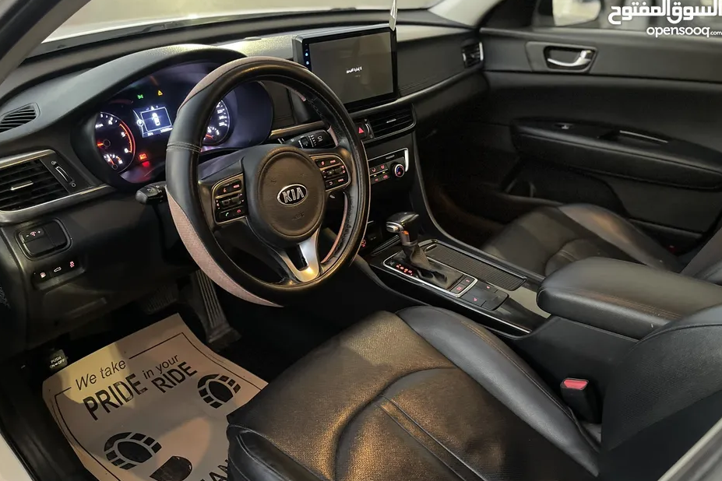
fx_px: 562
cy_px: 261
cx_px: 367
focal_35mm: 28
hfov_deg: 65.5
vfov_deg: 46.4
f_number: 1.6
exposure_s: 1/25
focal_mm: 5.1
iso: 800
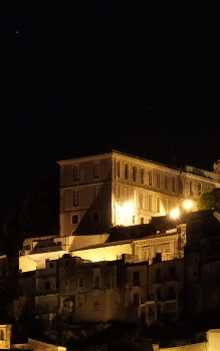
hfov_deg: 8.3
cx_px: -207
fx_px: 1438
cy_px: 447
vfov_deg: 13.5
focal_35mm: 150
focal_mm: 19.6
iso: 200
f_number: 7.1
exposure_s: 30
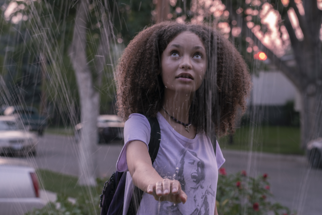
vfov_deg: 13.7
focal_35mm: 100
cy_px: 108
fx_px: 894
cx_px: 161
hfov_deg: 20.4
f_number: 7.1
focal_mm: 100
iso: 800
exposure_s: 1/40
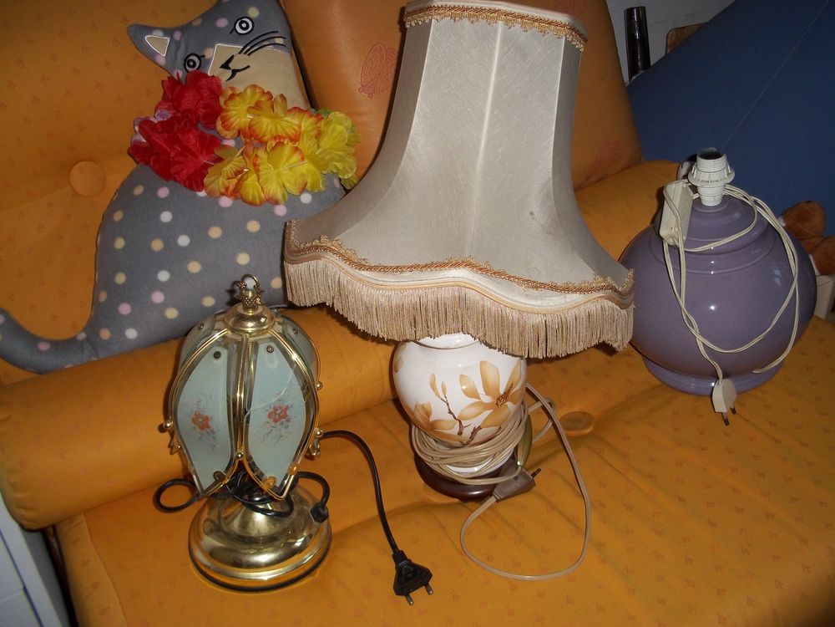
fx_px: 868
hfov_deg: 51.4
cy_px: 314
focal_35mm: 36
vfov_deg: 39.7
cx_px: 418
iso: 80
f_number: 3.1
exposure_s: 1/30
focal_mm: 6.5
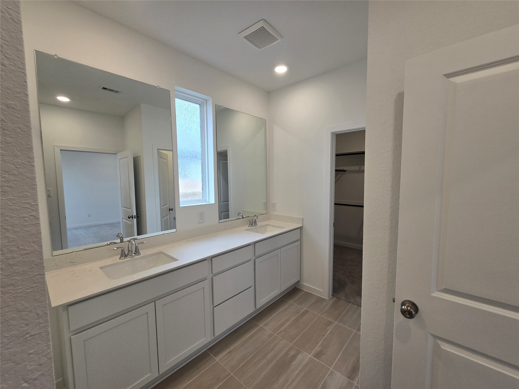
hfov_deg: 106.2
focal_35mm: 13
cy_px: 194
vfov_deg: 89.9
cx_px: 260
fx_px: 195
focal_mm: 2.2
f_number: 2.2
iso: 100
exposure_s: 1/120
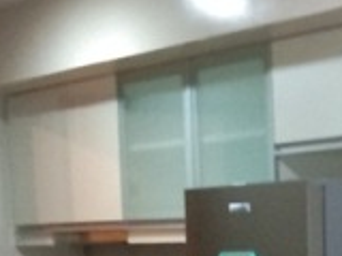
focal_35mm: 155
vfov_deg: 9.3
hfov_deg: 12.5
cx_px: 391
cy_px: 399
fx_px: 1531
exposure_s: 1/14.3
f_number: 2.2
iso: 500
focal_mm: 3.69
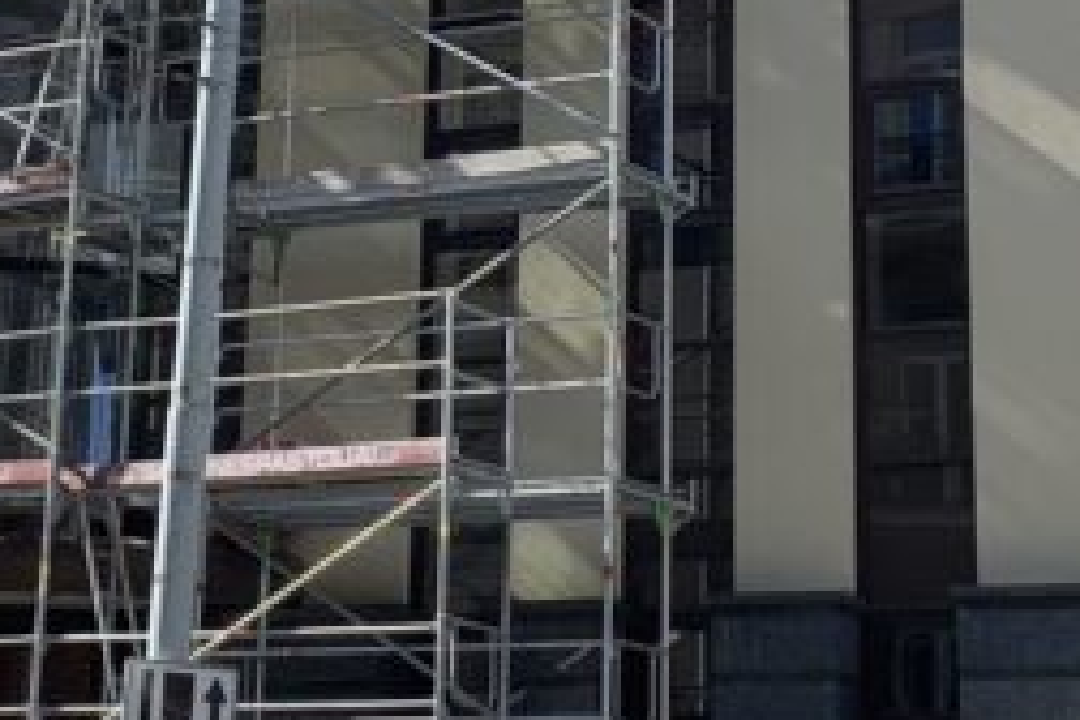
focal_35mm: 110
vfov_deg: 12.2
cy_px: -116
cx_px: 463
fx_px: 3300
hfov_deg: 18.6
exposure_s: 1/1100
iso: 25
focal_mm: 4.25
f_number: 1.8
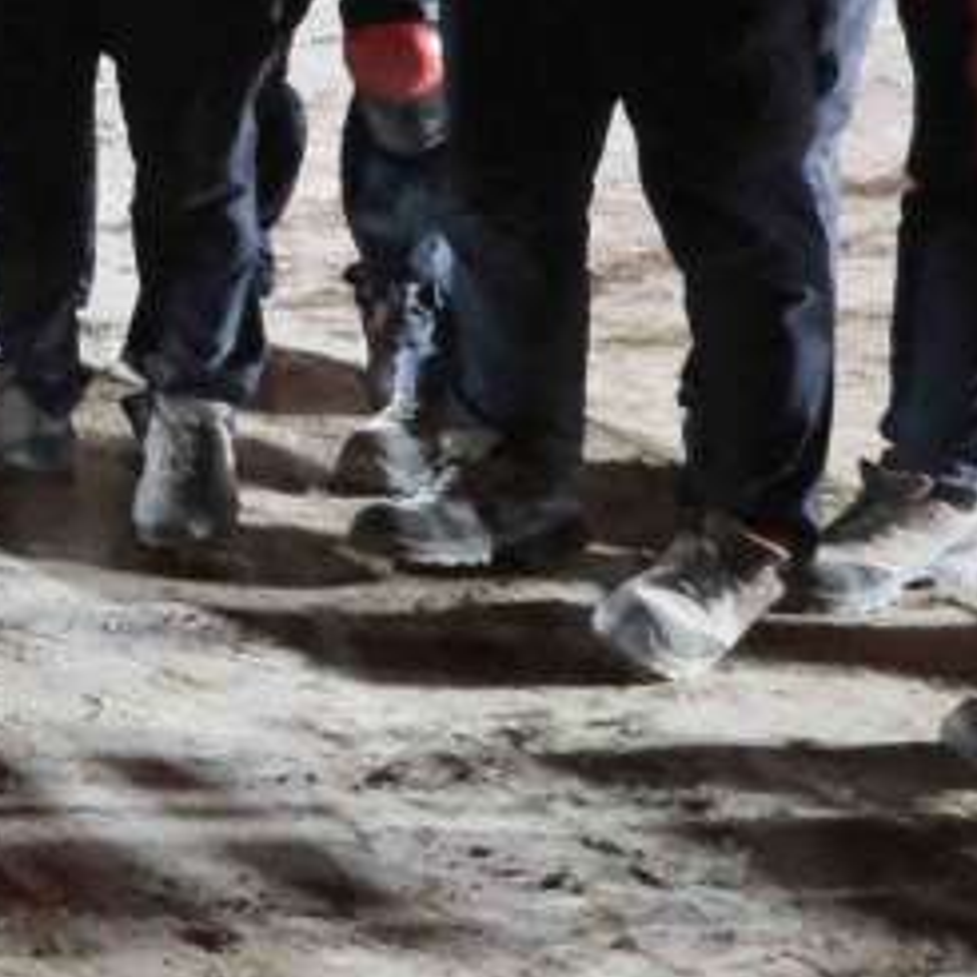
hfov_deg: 12.3
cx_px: -1559
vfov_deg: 16.8
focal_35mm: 102
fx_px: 3257
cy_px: 98
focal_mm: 15.2
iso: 6400
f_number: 3.5
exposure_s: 1/100
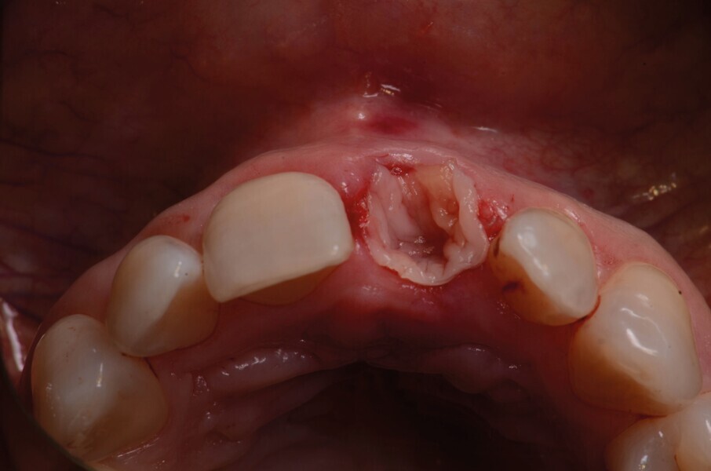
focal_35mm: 158
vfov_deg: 8.7
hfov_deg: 13.1
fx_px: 3104
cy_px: 236
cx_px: 356
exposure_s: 1/100
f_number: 25
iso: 200
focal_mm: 105
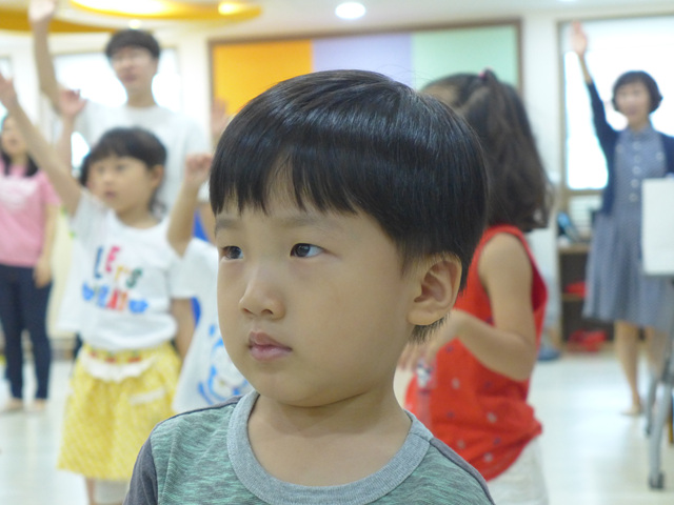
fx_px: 1460
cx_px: 337
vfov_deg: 19.6
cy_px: 252
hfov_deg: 26.0
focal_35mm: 75
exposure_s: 1/200
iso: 640
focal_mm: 14.7
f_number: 2.2
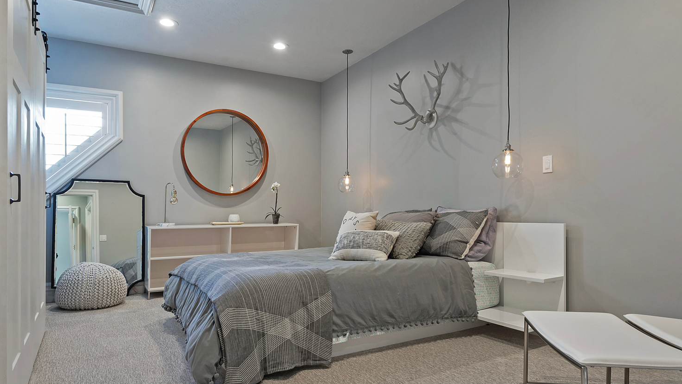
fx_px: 416
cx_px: 341
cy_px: 212
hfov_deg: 78.7
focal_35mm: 23
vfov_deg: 49.5
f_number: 7.1
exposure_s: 1/13
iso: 800
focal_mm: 21
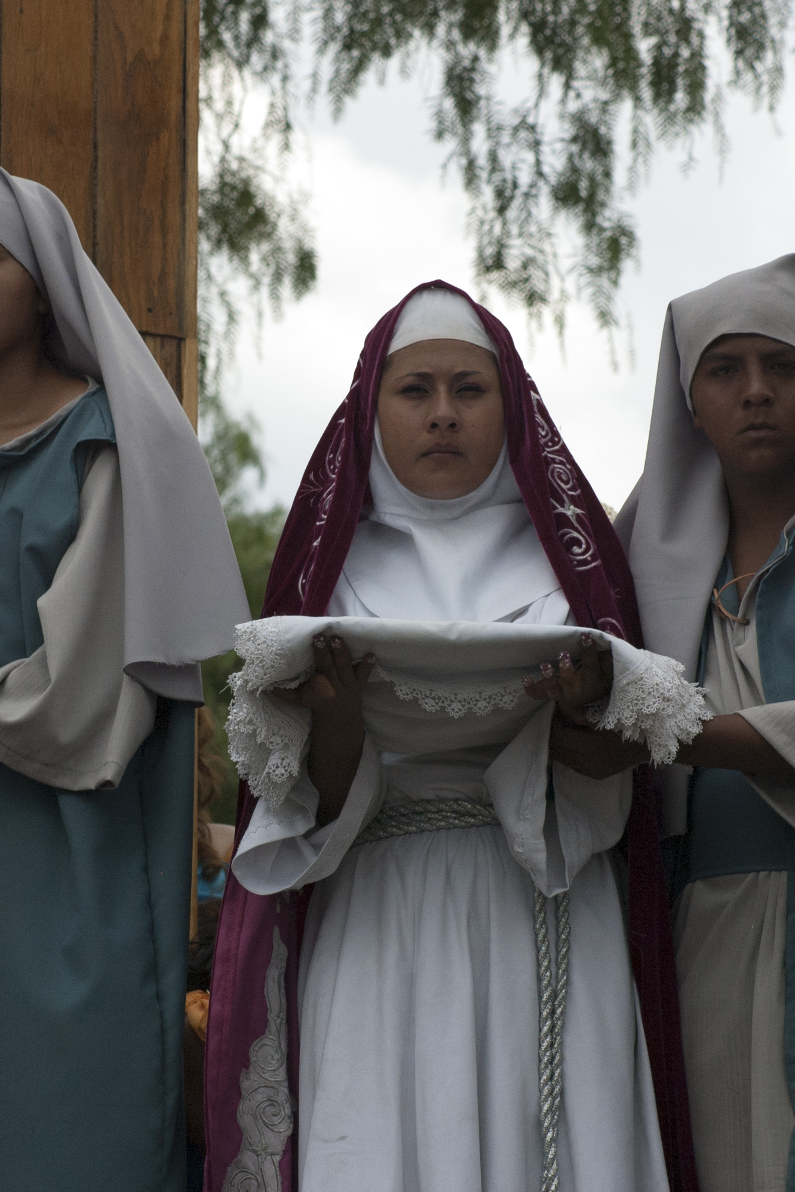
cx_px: 248
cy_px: 596
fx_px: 8379
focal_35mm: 253
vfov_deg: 8.1
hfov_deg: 5.4
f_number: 9
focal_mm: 112
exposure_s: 1/1250
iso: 640
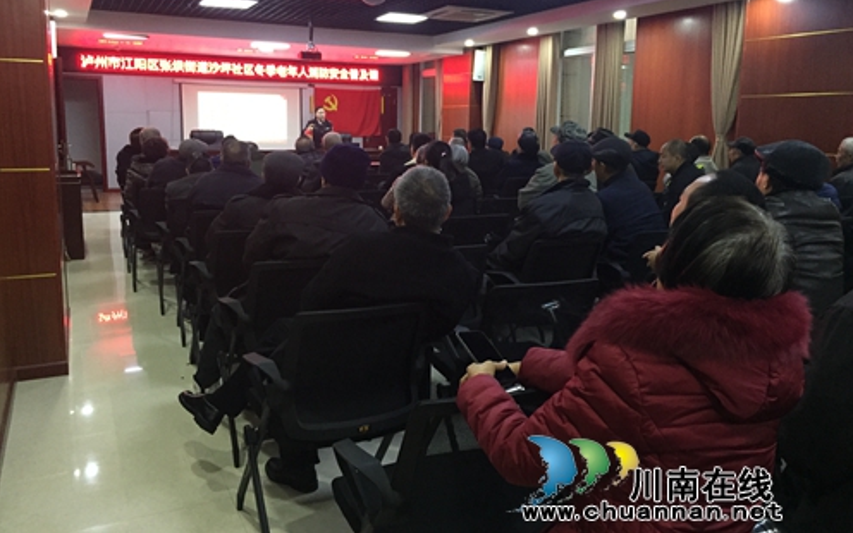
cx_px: 426
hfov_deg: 61.2
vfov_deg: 40.5
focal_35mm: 31
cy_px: 233
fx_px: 721
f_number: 2.2
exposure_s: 1/25
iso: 250
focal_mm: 4.15
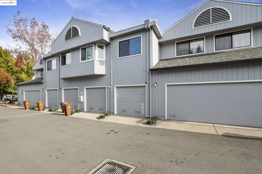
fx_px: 109
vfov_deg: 77.3
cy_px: 87
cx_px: 131
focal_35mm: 15
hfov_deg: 100.4
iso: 100
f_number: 8
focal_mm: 10
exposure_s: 1/100
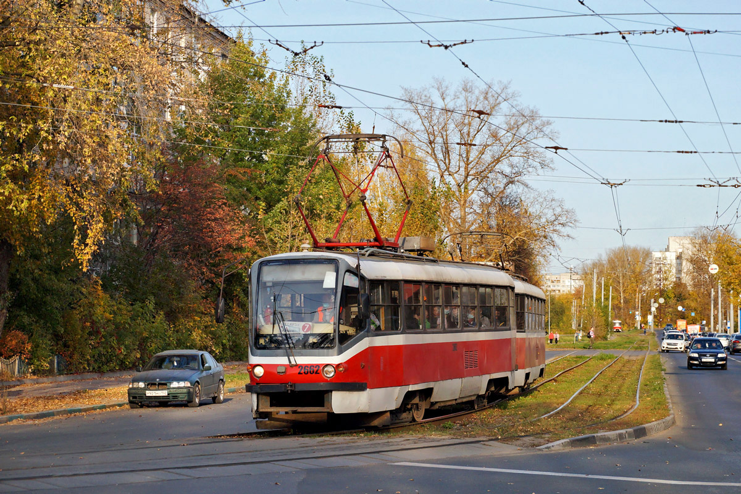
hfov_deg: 22.6
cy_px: 247
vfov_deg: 15.2
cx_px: 370
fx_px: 1852
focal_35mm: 90
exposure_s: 1/1250
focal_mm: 60
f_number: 7.1
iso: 400
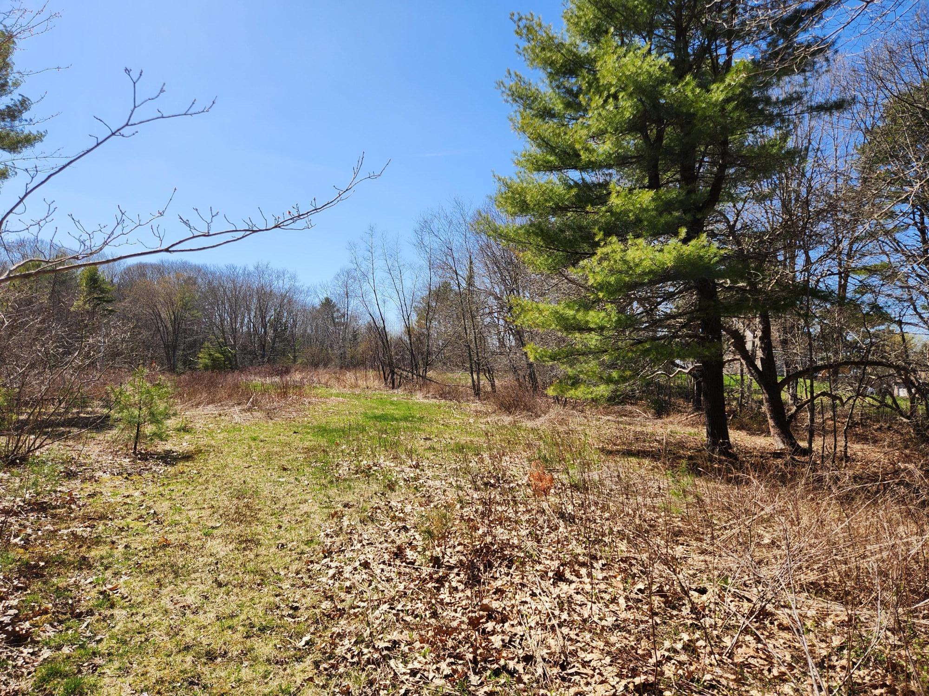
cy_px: 348
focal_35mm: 23
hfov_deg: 73.9
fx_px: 617
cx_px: 464
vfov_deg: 58.9
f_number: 1.8
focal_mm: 5.4
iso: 20
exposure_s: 1/1255
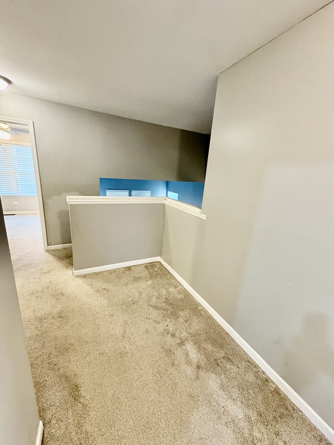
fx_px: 180
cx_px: 167
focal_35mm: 14
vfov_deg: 102.1
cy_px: 222
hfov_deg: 85.7
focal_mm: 2.22
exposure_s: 1/60
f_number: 2.2
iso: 400
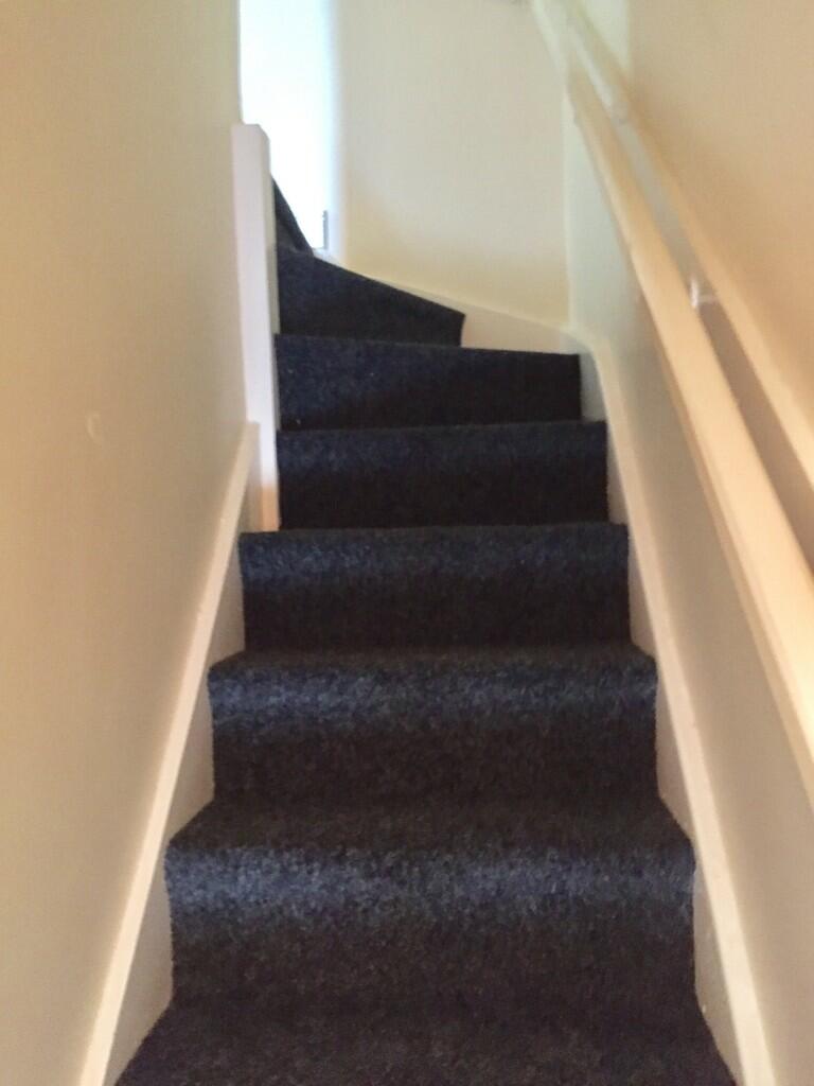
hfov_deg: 48.2
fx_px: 909
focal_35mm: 29
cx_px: 407
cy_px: 543
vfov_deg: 61.7
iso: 400
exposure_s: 1/17
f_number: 2.2
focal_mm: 4.15
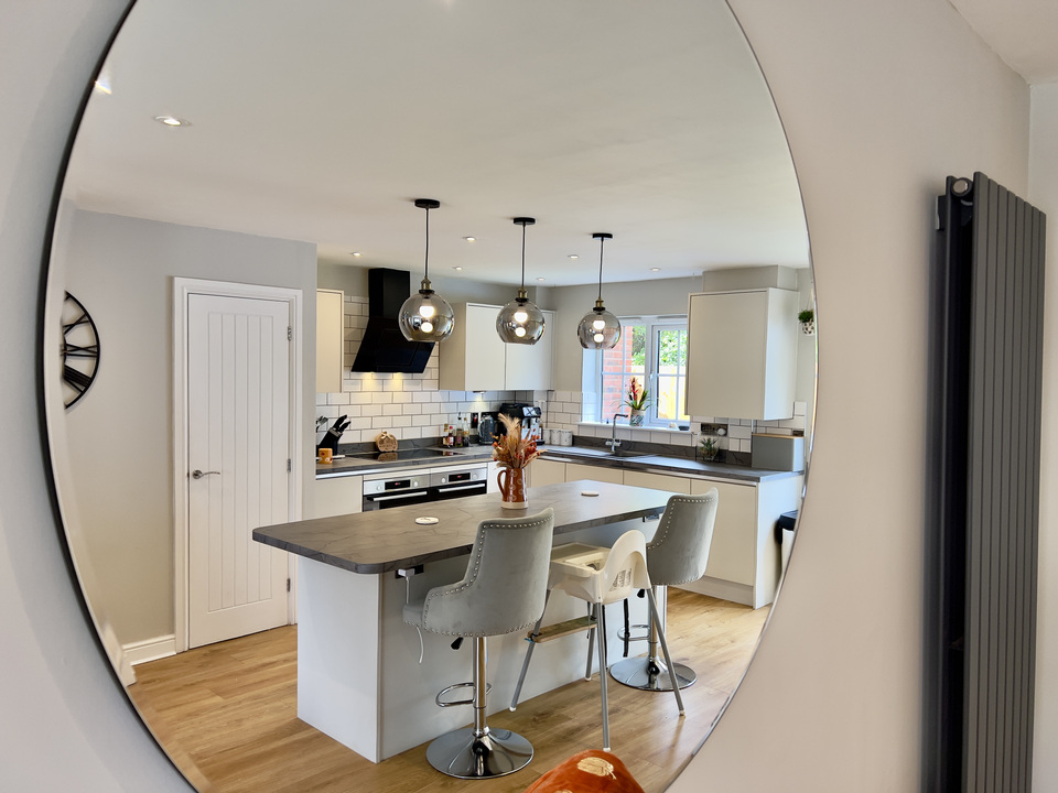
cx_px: 529
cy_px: 396
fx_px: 795
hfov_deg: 67.3
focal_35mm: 26
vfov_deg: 53.1
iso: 80
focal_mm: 5.7
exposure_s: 1/100
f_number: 1.5
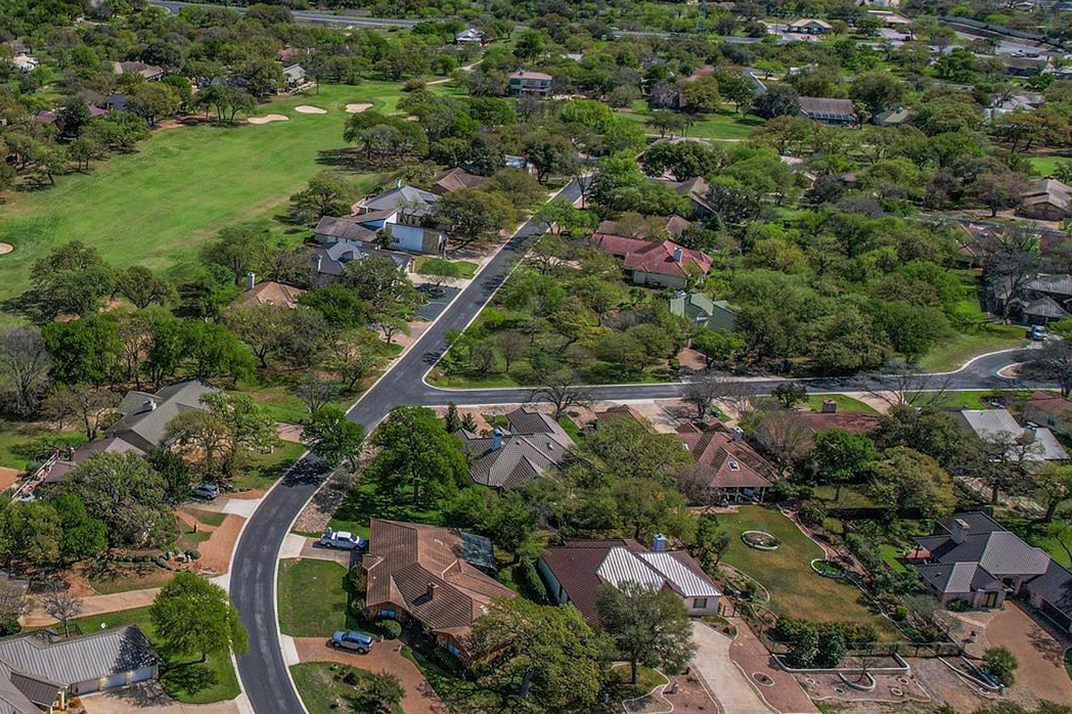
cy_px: 244
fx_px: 1280
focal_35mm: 43
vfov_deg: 31.0
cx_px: 54
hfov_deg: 40.9
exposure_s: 1/4000
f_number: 2.8
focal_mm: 8.38
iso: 130
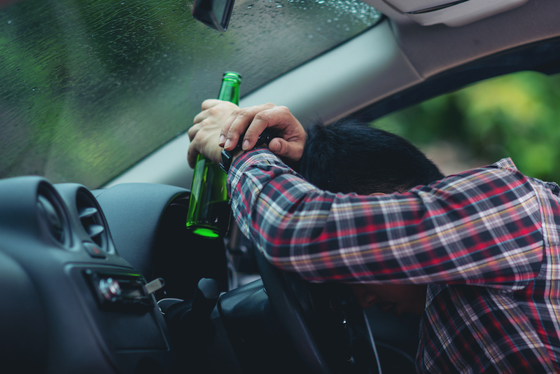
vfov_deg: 10.2
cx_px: 280
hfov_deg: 15.2
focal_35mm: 135
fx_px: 2101
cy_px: 187
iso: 200
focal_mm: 135
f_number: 2.8
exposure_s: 1/160
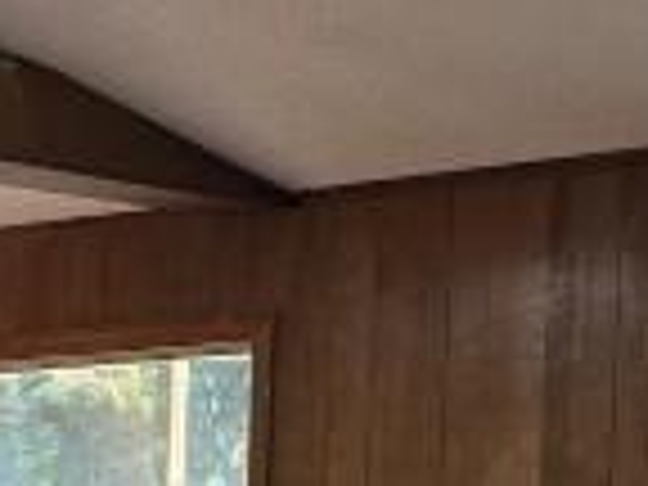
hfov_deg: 10.9
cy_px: 936
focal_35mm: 164
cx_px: -662
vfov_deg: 8.6
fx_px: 3070
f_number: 1.7
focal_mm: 6.3
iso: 250
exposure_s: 1/120
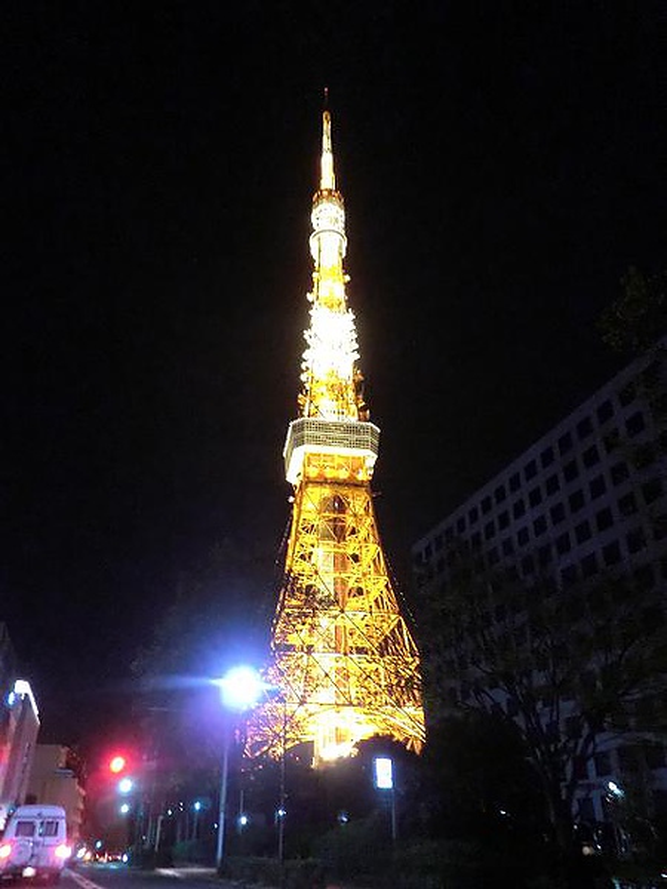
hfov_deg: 53.1
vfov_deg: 67.3
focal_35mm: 26
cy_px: 444
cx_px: 334
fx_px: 668
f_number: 2.8
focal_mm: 4.7
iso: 800
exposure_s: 1/13
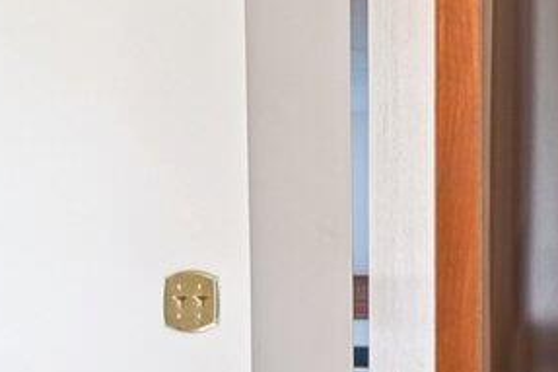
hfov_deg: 12.8
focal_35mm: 100
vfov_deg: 13.6
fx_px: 1549
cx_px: 1497
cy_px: 313
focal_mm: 14
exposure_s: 1/45
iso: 400
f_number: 4
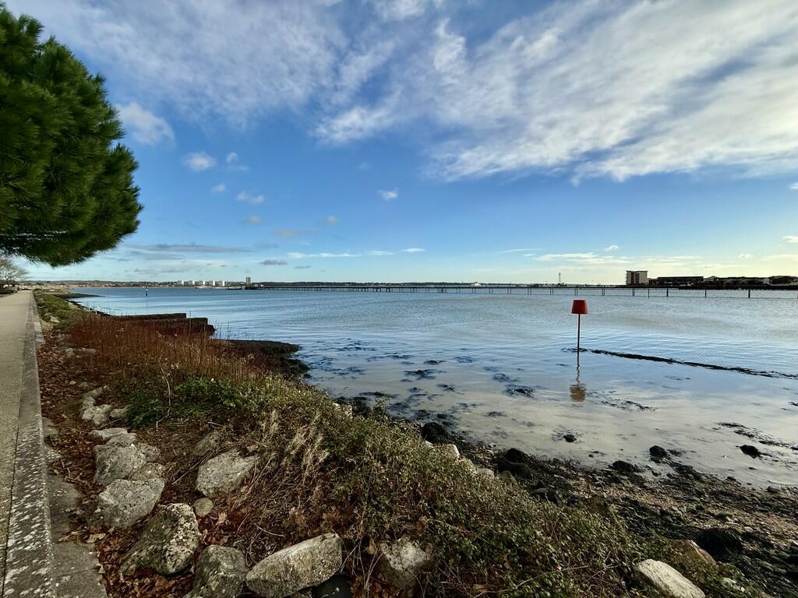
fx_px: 323
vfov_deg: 85.7
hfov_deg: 102.1
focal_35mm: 14
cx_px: 399
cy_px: 299
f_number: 2.2
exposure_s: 1/1901
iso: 50
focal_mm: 2.22
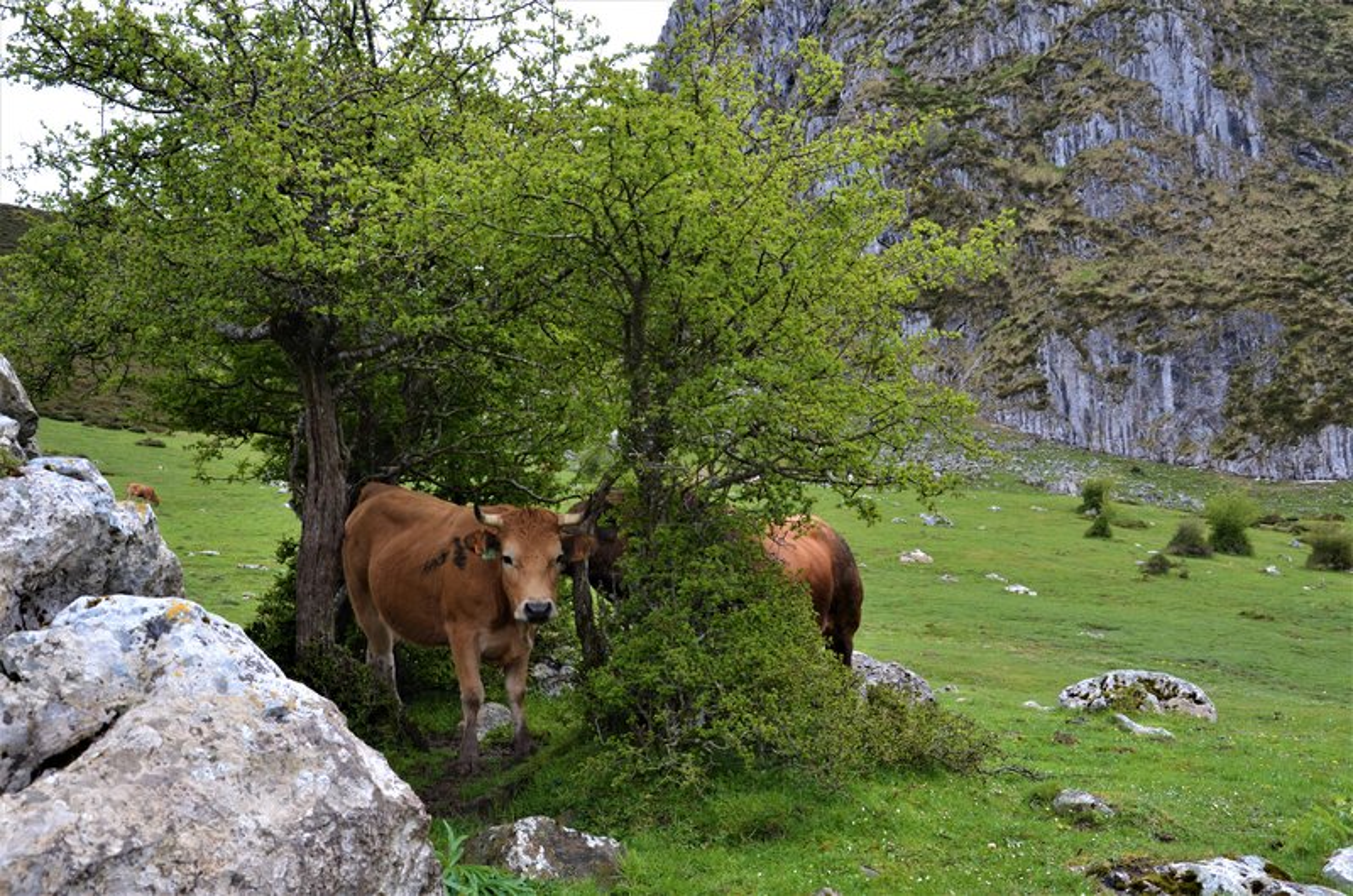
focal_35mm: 39
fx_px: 1463
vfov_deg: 34.1
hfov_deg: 49.6
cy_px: 448
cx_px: 676
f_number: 8
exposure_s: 1/500
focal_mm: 26
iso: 400
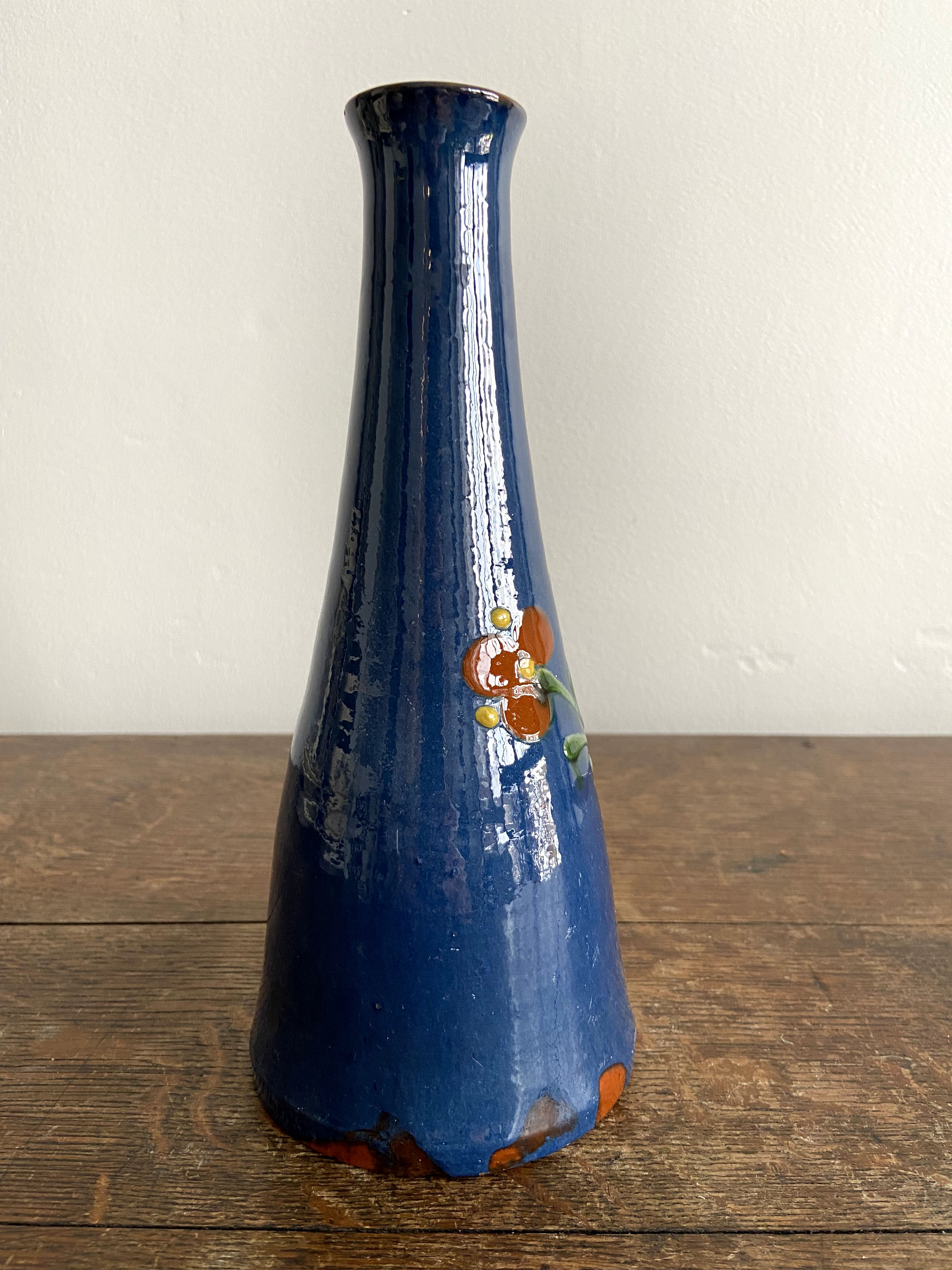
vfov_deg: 67.3
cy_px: 635
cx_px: 476
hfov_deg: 53.1
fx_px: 953
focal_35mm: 26
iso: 125
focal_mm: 4.25
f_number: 1.8
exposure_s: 1/60
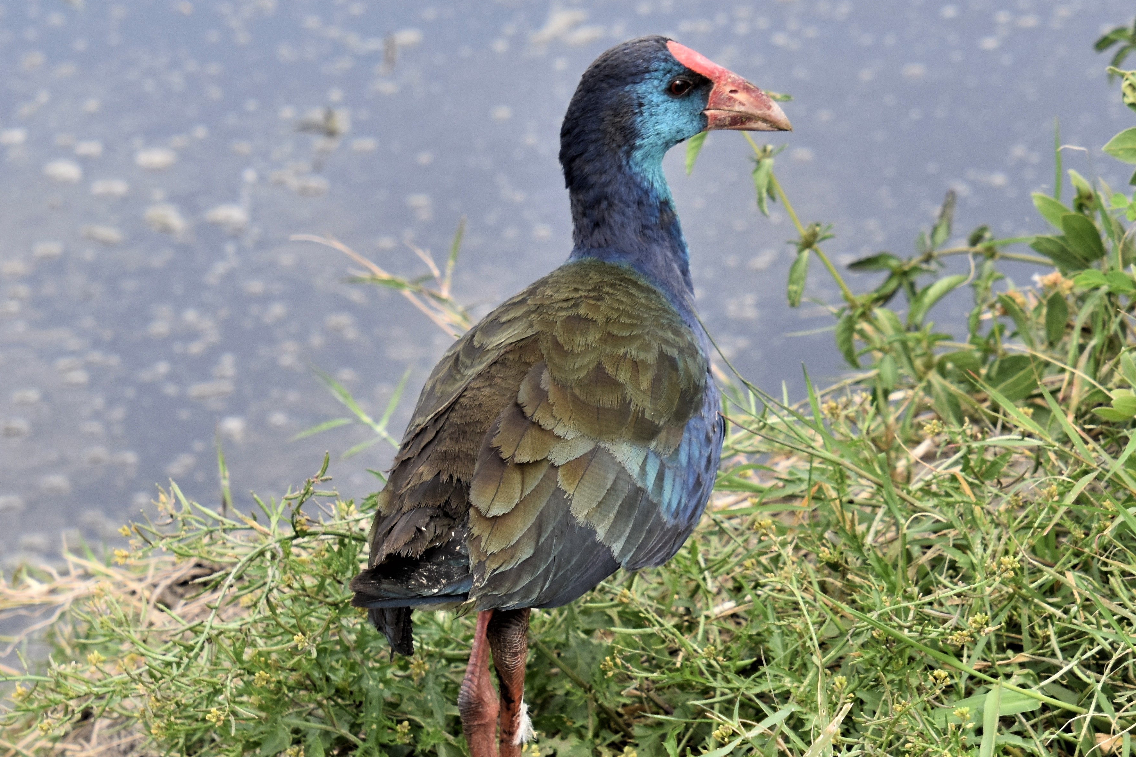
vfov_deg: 5.4
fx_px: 8014
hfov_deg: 8.1
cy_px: 439
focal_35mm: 254
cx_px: 594
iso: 360
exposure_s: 1/250
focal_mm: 100
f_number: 8
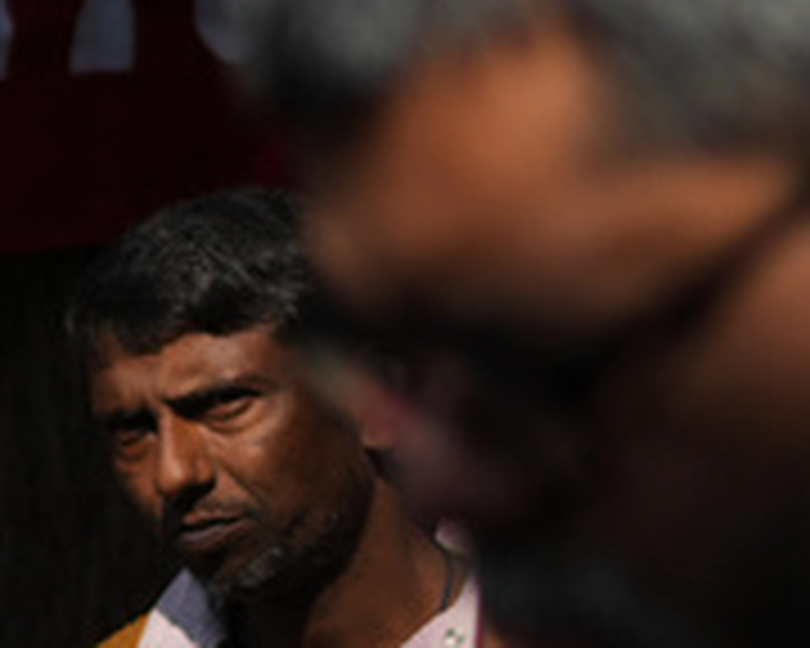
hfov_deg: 9.3
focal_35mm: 187
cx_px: -1071
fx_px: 4483
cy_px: 538
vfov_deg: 8.2
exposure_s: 1/12800
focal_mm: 35
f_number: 1.4
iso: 250
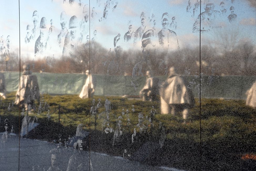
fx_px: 540
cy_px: 82
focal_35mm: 76
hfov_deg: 26.6
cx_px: 122
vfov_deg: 17.9
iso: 200
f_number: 6.3
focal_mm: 48
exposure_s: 1/50
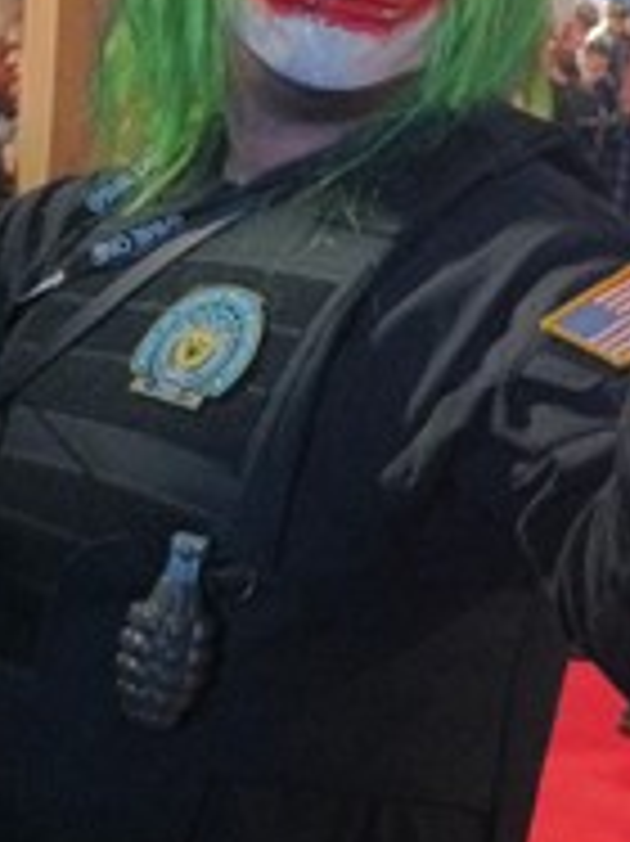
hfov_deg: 16.4
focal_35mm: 90
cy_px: 432
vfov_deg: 21.8
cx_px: 290
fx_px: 2186
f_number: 2.8
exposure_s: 1/15
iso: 1000
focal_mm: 3.85
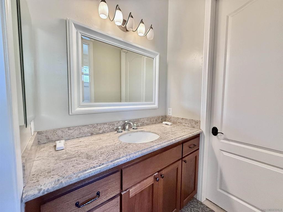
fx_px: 114
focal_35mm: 14
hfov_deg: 102.1
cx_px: 142
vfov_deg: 85.7
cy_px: 106
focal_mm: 2.22
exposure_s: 1/120
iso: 500
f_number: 2.2
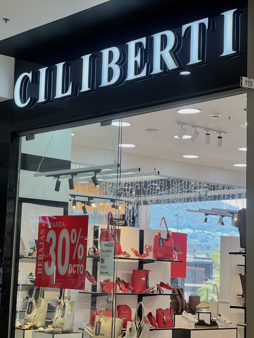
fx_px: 753
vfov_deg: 25.3
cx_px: 127
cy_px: 169
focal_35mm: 77
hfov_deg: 19.1
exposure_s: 1/120
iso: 200
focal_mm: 9
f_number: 2.8
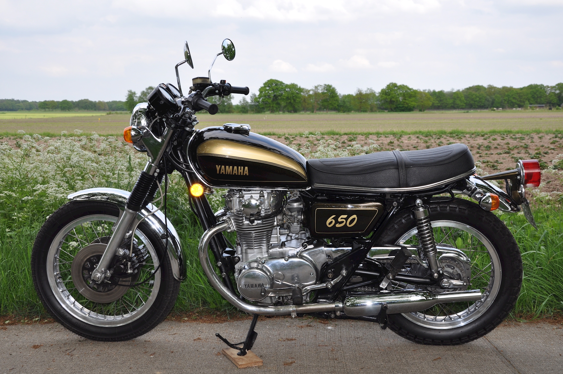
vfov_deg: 29.8
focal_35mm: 45
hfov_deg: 43.7
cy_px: 187
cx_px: 282
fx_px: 703
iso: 200
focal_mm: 30
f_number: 8
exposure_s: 1/200
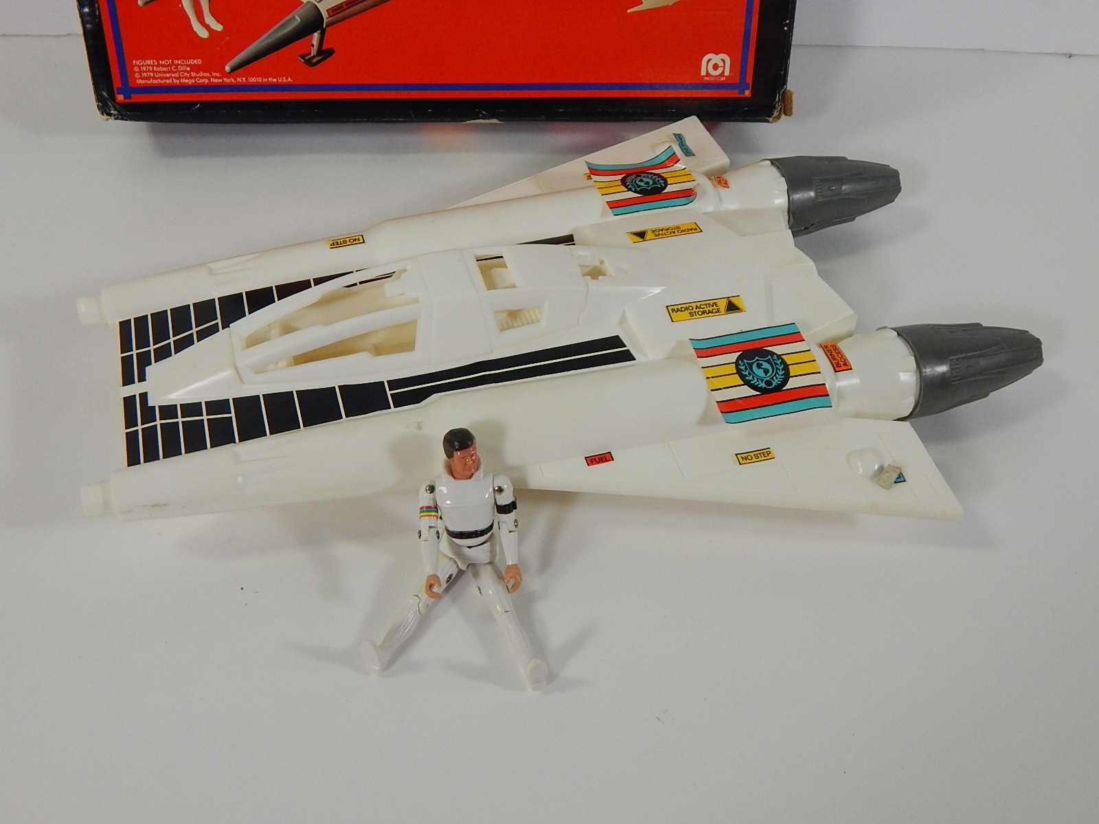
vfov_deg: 45.4
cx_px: 550
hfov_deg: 58.4
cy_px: 412
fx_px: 984
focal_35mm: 31
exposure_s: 1/200
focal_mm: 5.6
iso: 400
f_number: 3.2
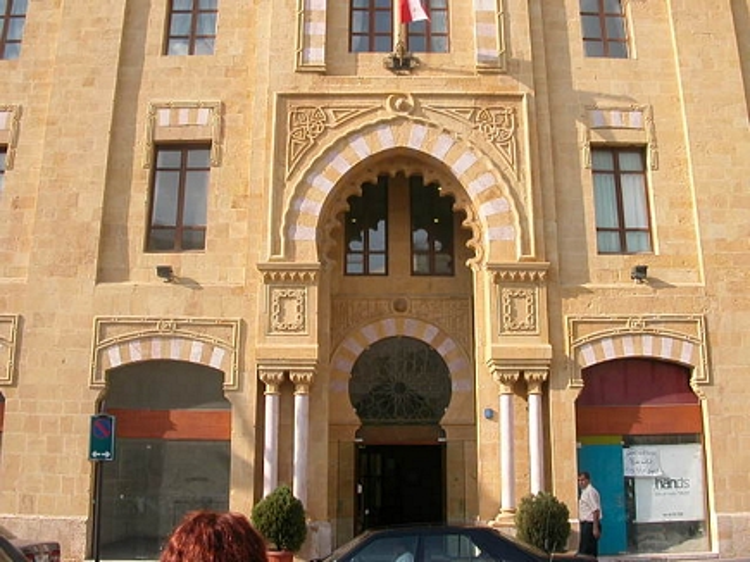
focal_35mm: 37
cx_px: 375
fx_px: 801
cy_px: 281
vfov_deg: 38.6
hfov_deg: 50.2
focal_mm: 5.6
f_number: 4.5
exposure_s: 1/304
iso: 100
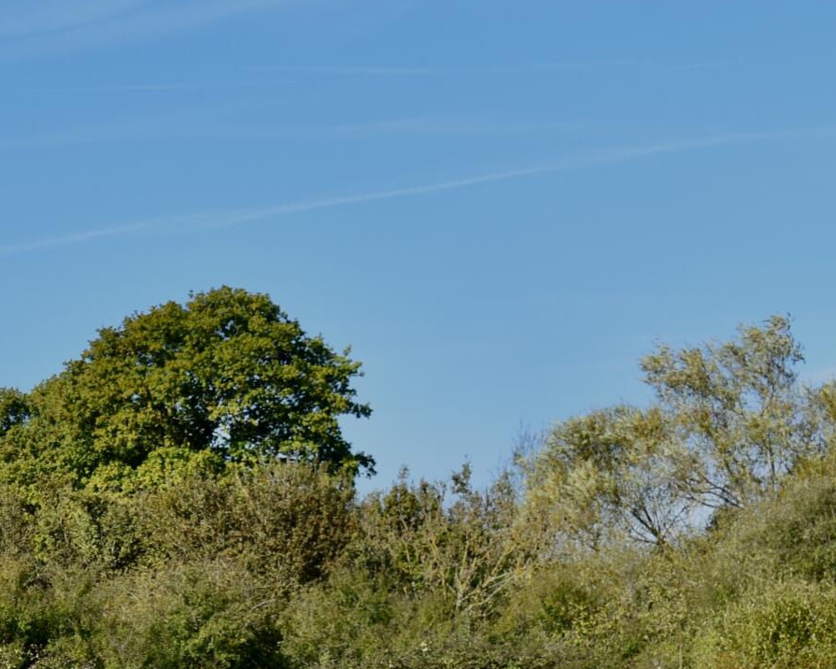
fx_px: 3786
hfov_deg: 12.1
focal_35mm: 153
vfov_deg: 10.0
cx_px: -333
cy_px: 638
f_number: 8
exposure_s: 1/250
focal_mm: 38
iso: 100
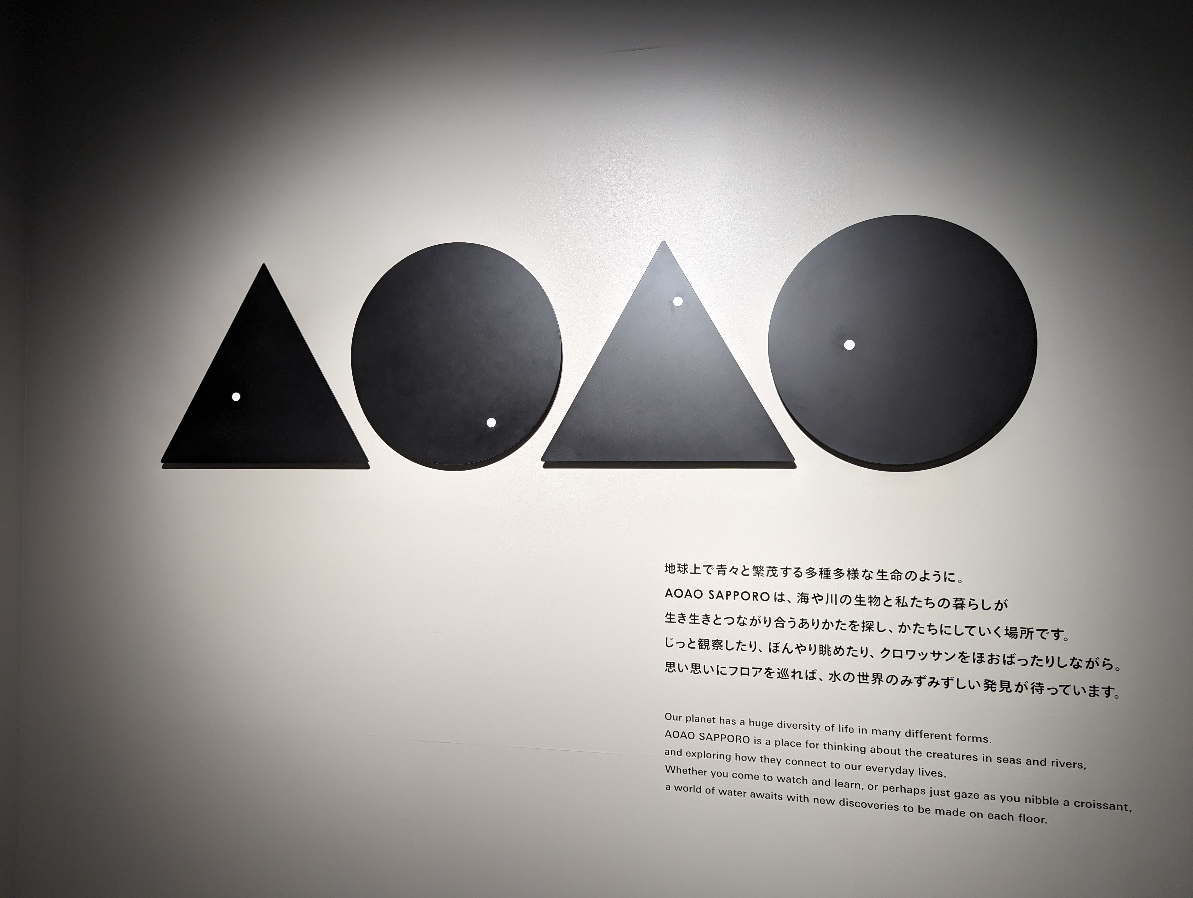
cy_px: 449
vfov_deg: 56.9
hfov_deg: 71.5
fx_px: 828
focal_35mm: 24
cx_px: 596
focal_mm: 6.81
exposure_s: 1/23.8
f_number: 1.85
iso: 113
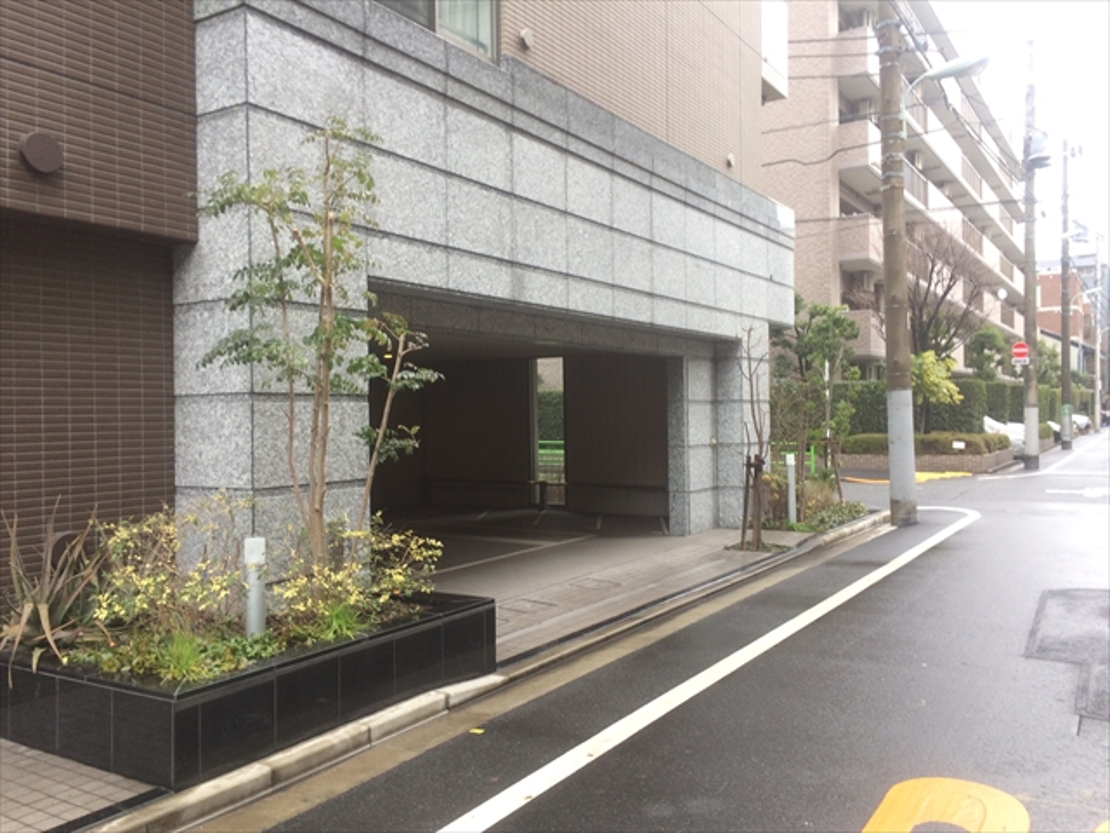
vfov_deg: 48.2
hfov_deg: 61.7
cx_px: 555
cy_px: 416
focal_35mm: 29
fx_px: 930
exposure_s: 1/60
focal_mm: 4.15
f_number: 2.2
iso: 40
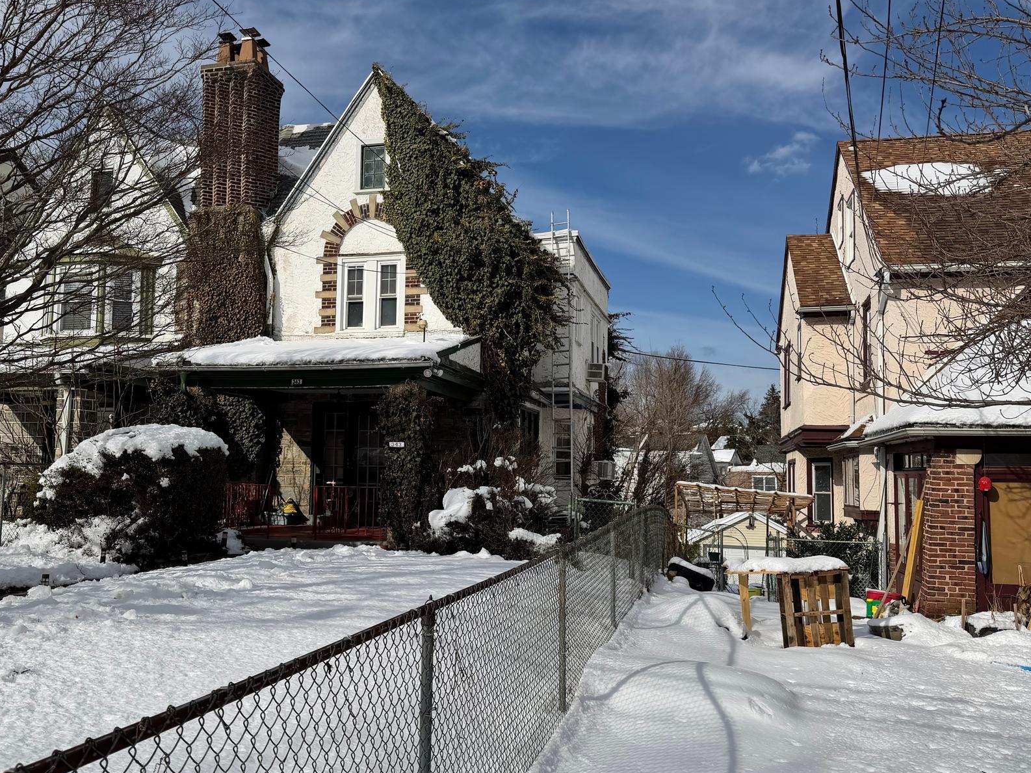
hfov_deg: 58.1
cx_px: 442
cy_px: 401
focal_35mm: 31
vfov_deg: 45.4
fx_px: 923
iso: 80
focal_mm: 6.76
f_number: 1.78
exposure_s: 1/14286
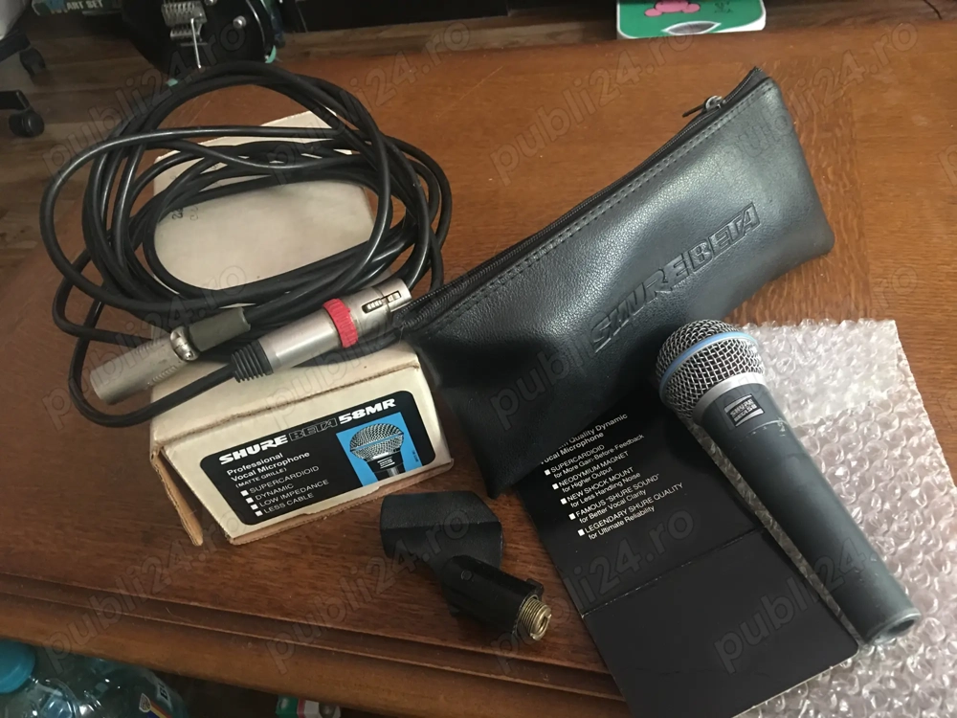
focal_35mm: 29
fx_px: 802
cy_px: 359
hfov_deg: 61.7
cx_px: 478
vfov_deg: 48.2
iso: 100
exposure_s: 1/4
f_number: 2.2
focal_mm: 4.15
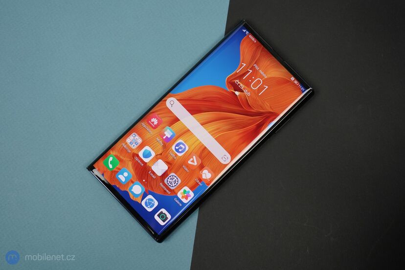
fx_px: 484
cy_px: 135
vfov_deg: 31.2
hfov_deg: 45.4
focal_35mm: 43
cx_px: 202
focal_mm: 43
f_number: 4
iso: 320
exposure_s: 1/160
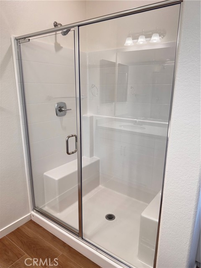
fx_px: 186
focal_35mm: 24
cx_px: 100
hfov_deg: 56.8
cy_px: 134
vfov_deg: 71.6
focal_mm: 6.76
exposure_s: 1/120
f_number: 1.78
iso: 80
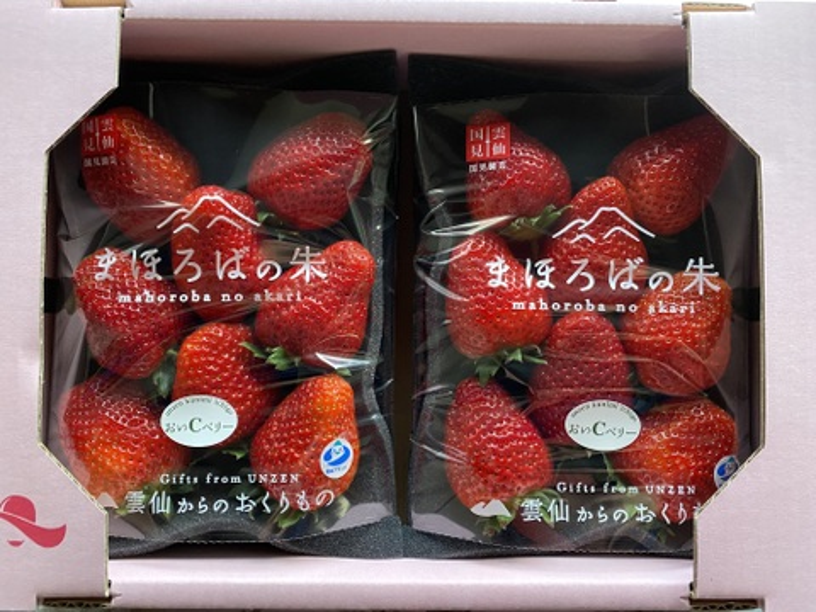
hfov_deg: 67.3
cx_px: 408
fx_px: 613
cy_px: 306
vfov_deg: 53.1
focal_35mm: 26
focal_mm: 4.25
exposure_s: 1/60
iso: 400
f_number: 1.8
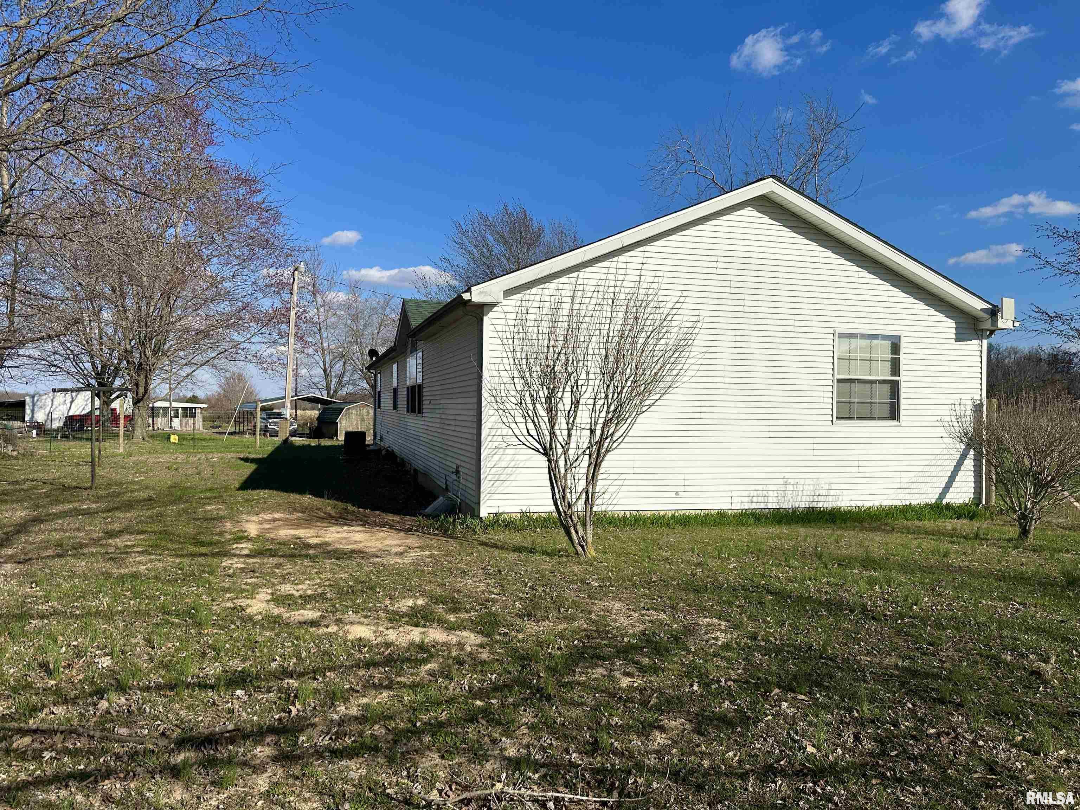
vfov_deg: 56.8
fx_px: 749
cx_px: 540
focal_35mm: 24
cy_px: 405
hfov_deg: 71.6
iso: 80
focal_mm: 6.86
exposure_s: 1/9709
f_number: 1.78
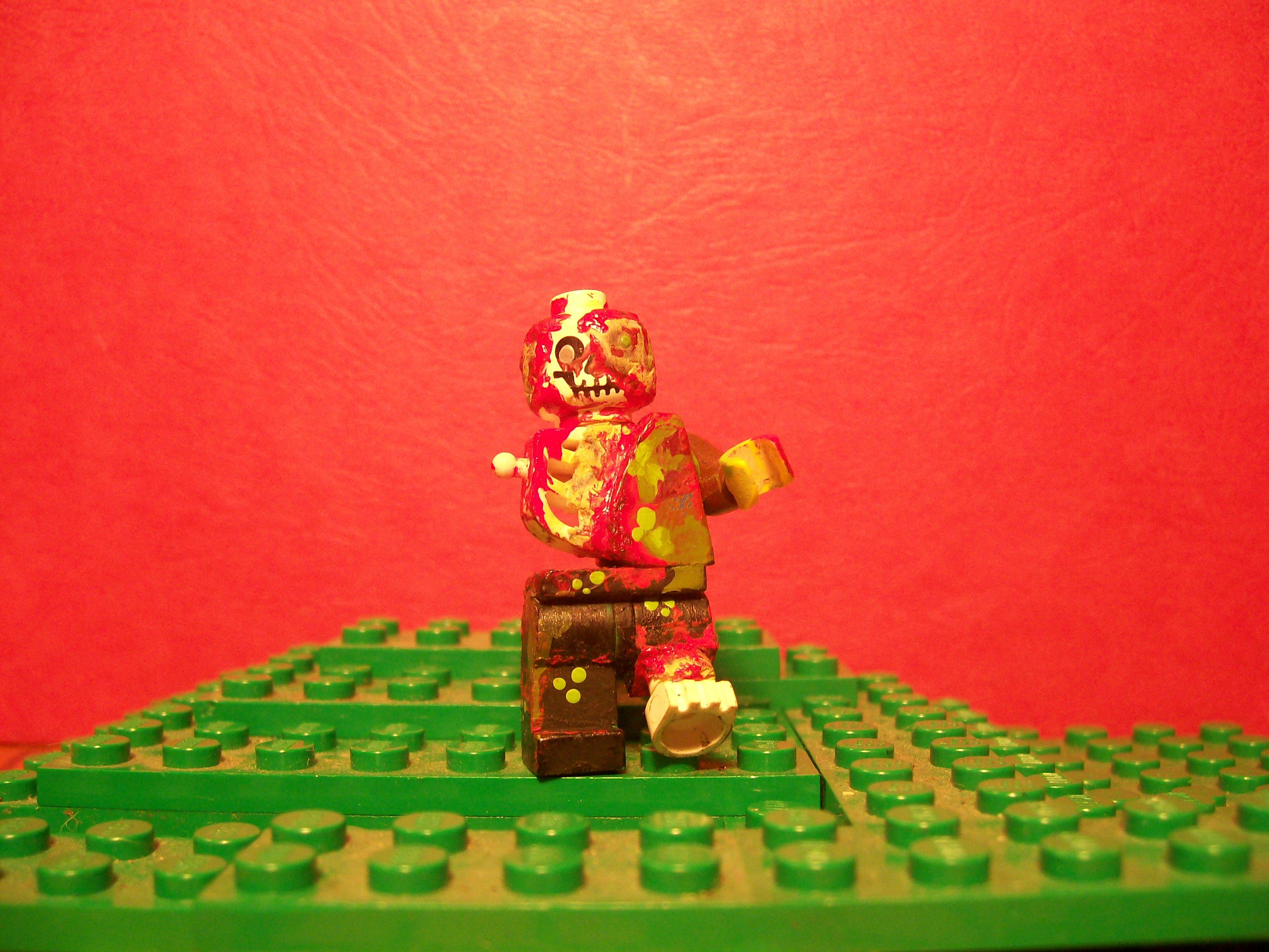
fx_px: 1283
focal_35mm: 35
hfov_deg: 52.6
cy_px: 476
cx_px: 634
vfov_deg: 40.7
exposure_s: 1/20.6
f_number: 2.8
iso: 160
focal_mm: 5.8
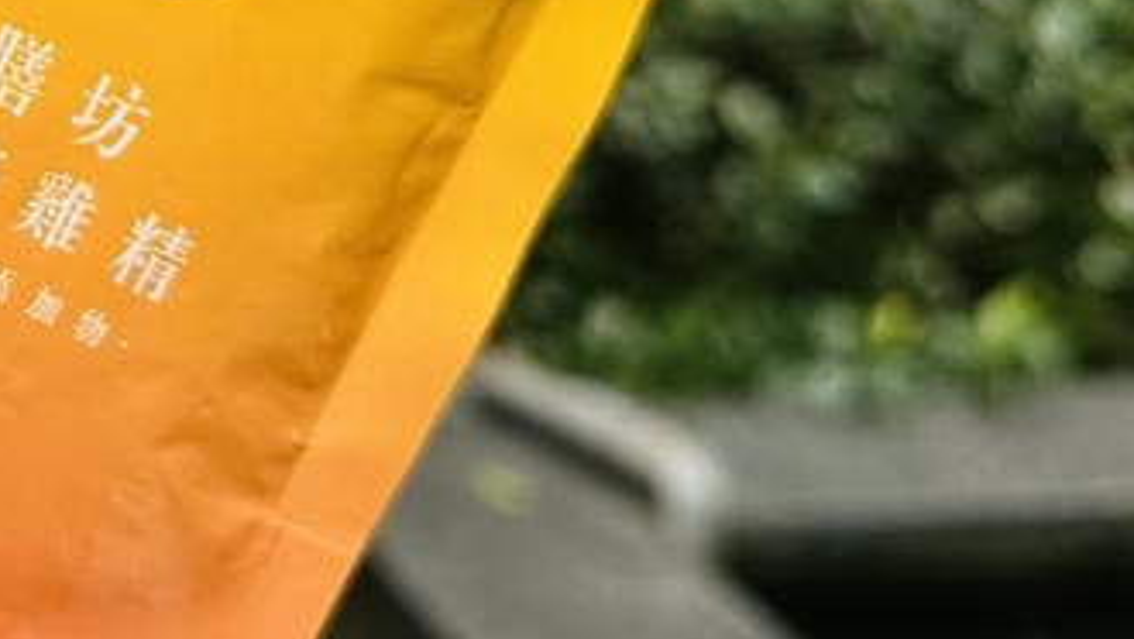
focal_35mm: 95
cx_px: -478
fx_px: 2858
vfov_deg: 12.3
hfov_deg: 19.9
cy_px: -234
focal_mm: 6.86
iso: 64
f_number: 1.78
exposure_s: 1/177
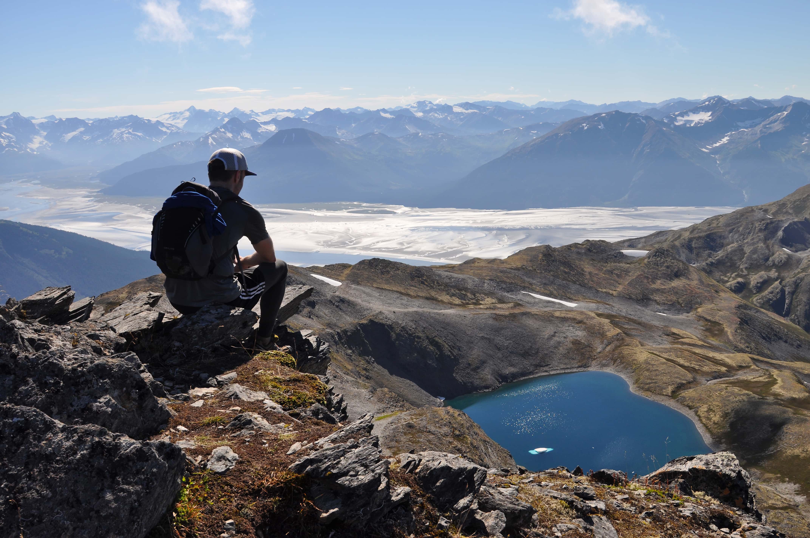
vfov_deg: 36.8
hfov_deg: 53.2
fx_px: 809
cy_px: 269
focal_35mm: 36
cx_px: 405
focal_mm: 24
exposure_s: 1/400
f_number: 10
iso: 200
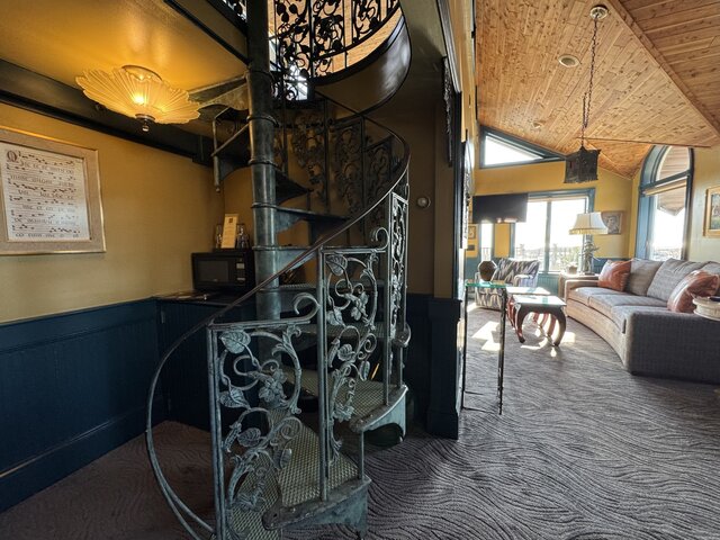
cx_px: 360
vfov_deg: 85.7
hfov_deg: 102.1
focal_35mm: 14
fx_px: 291
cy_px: 270
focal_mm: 2.22
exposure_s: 1/120
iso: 200
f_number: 2.2
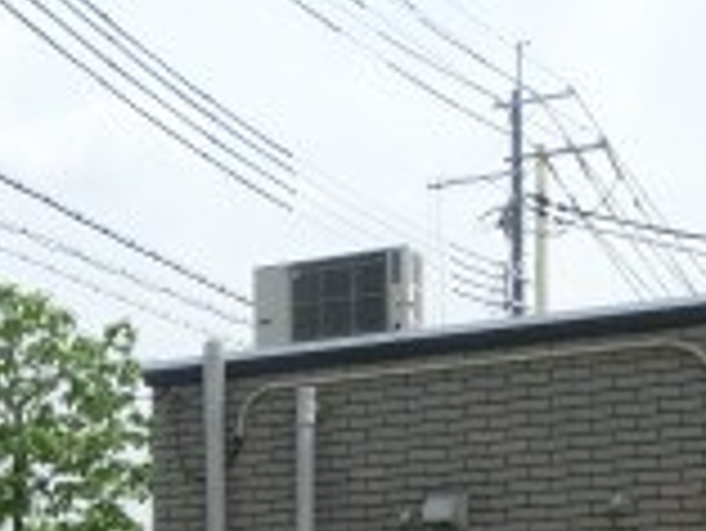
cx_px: -148
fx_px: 2000
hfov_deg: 18.9
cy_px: 891
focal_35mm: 98
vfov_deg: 13.8
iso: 320
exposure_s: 1/1000
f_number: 7.9
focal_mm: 4.24
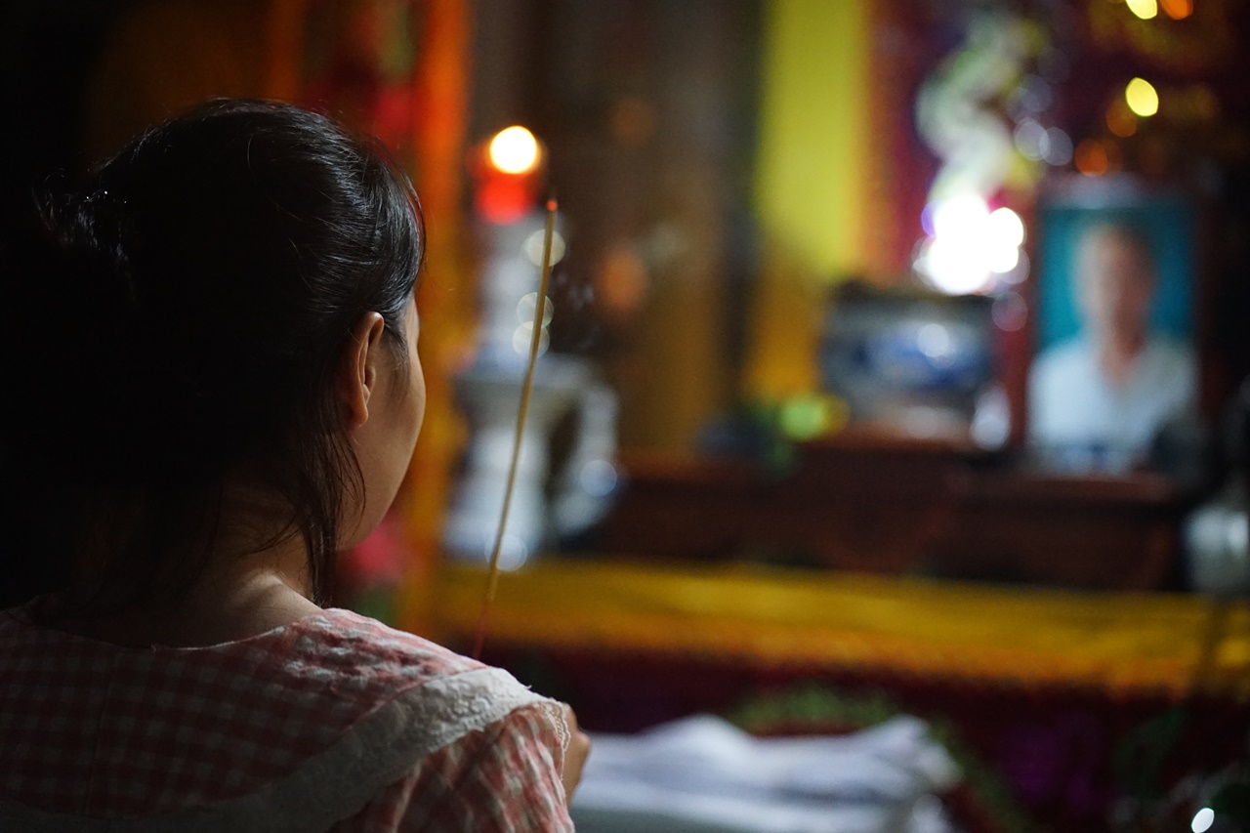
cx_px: 625
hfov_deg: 23.9
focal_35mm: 85
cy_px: 416
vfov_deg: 16.1
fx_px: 2951
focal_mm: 85
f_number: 2.5
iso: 6400
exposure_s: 1/160
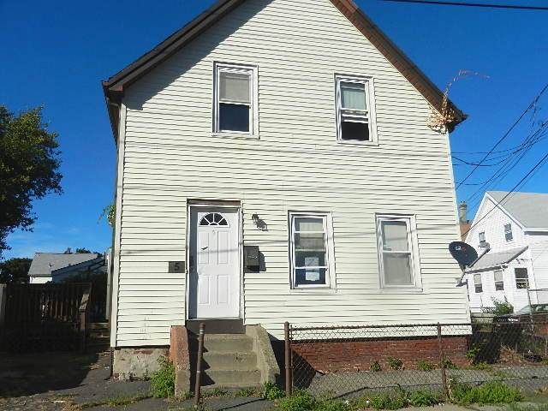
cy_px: 206
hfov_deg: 61.7
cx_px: 274
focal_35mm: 29
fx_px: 459
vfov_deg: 48.2
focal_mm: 5.1
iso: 160
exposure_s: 1/800
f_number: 7.2
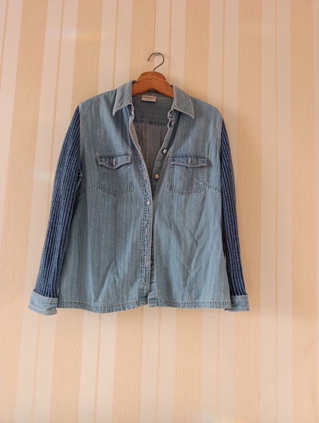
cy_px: 212
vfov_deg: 73.8
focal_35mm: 23
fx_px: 282
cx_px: 160
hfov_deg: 59.0
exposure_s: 1/101
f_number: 1.6
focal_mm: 6.14
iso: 640
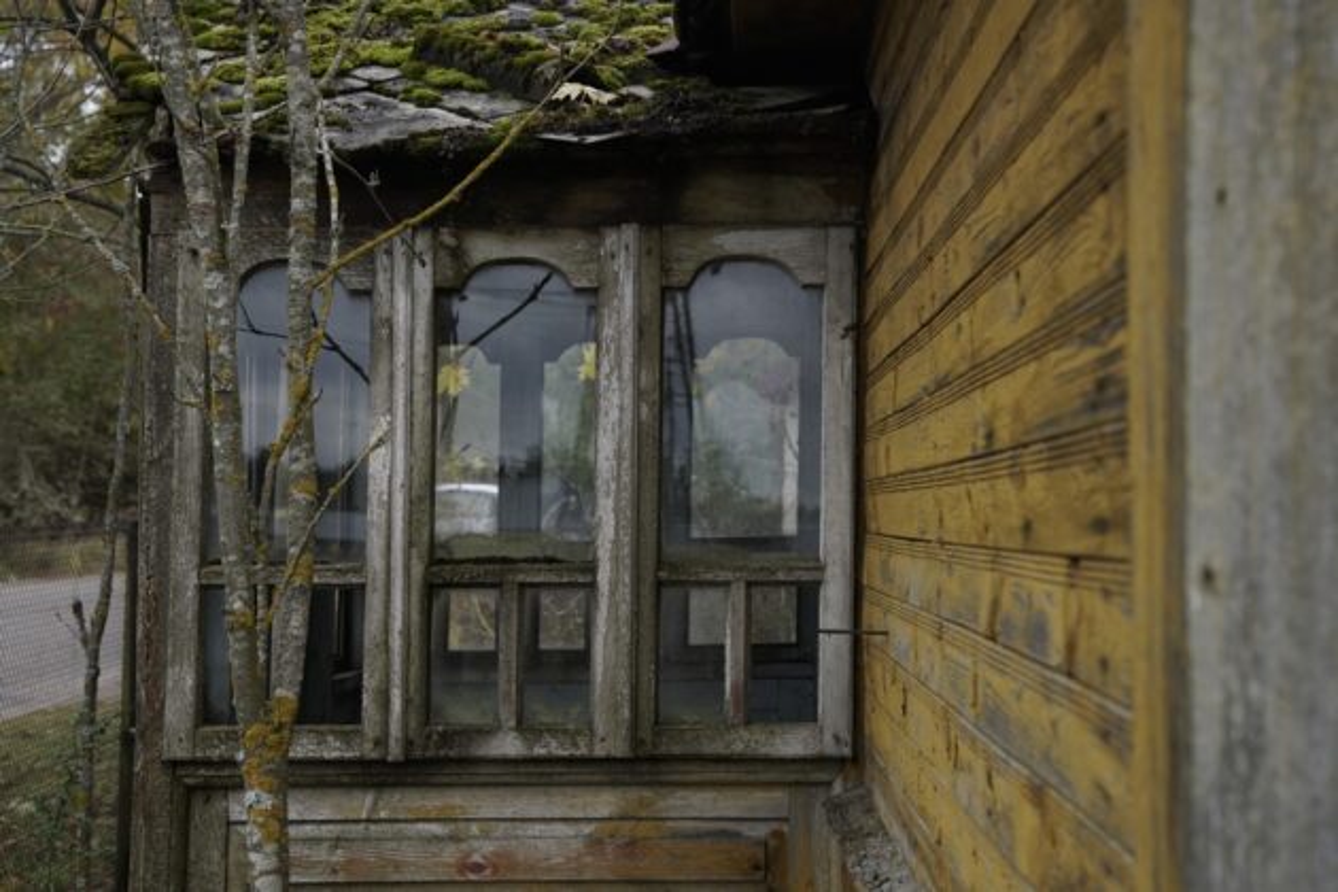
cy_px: 446
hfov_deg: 35.6
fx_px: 2081
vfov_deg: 24.2
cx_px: 669
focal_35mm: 56
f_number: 6.3
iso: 500
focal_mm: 56
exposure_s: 1/320
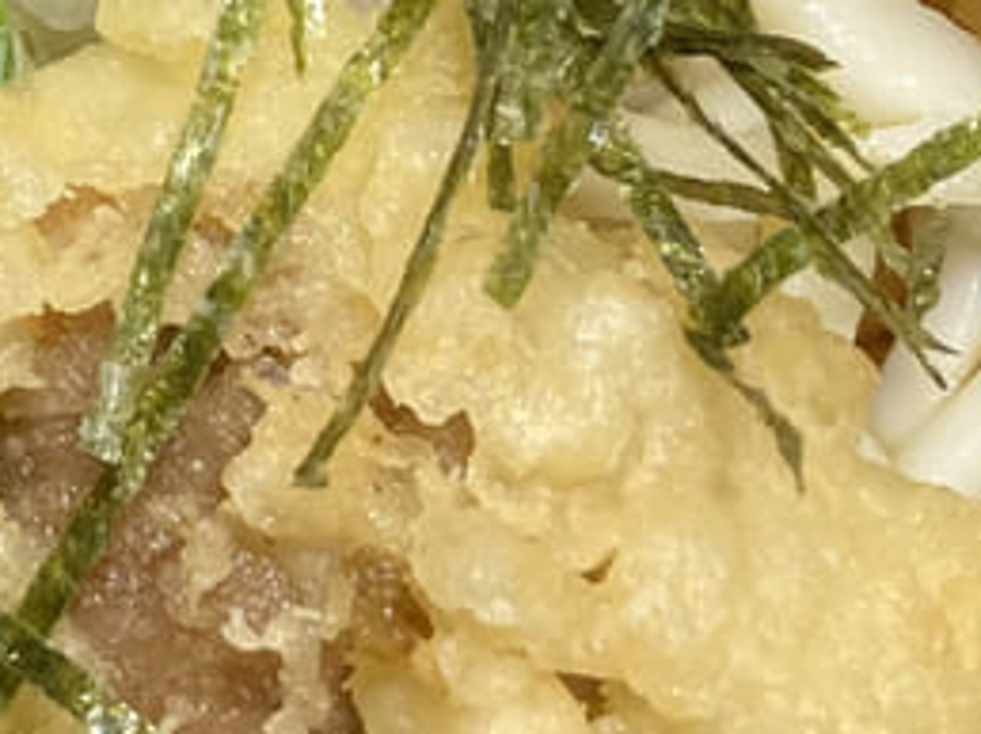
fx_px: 3936
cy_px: -91
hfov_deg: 13.6
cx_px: -331
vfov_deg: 10.5
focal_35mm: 139
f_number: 1.8
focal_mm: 3.99
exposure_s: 1/60
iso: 80
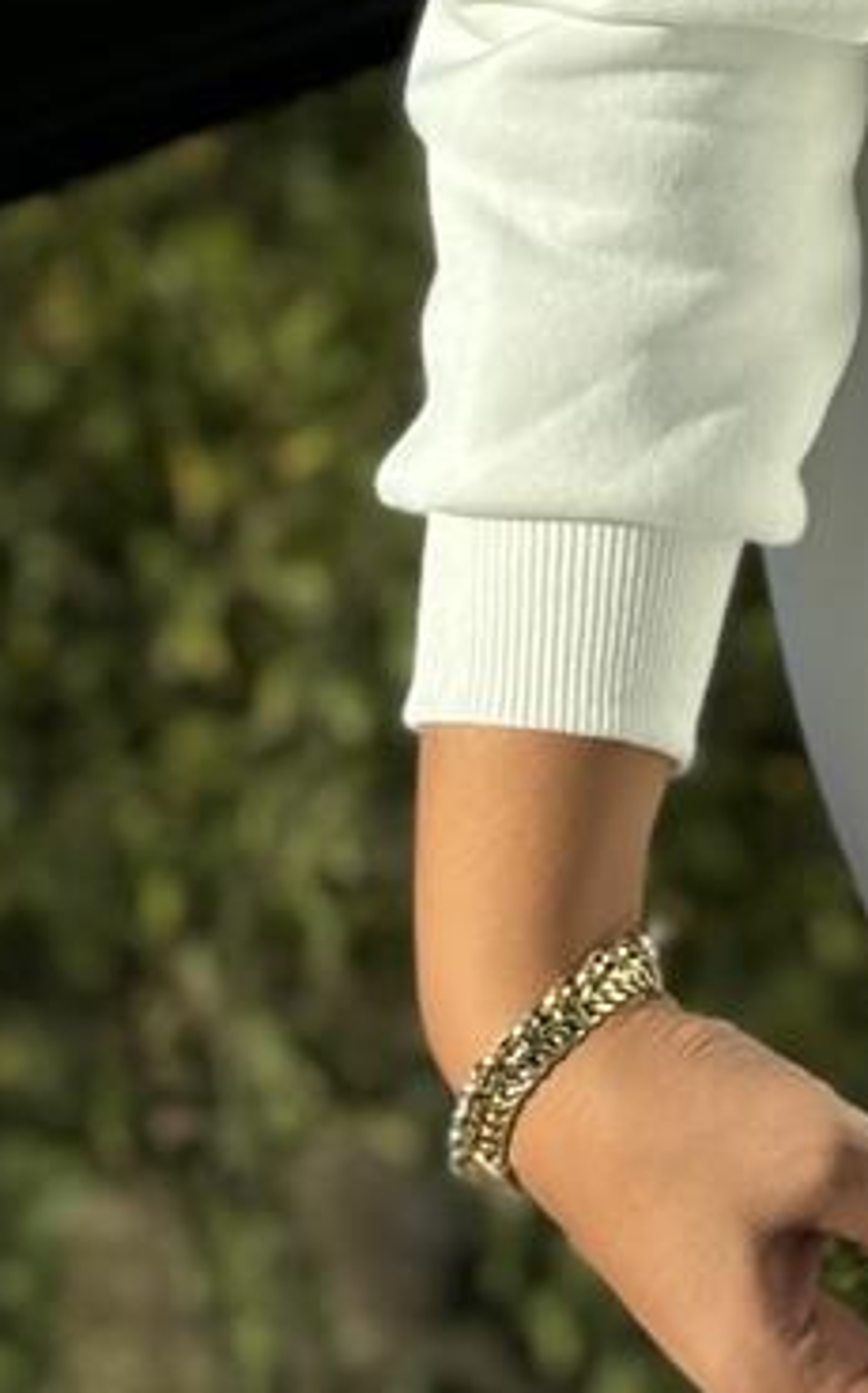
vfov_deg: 11.1
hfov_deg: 7.0
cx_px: 1483
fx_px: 6978
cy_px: -440
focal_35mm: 184
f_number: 1.78
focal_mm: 6.76
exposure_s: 1/1263
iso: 64
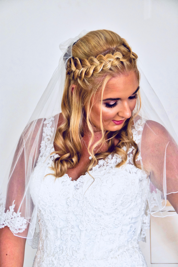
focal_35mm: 93
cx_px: 89
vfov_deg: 21.9
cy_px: 134
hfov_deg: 14.7
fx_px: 690
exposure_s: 1/250
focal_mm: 62
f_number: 5.3
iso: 450
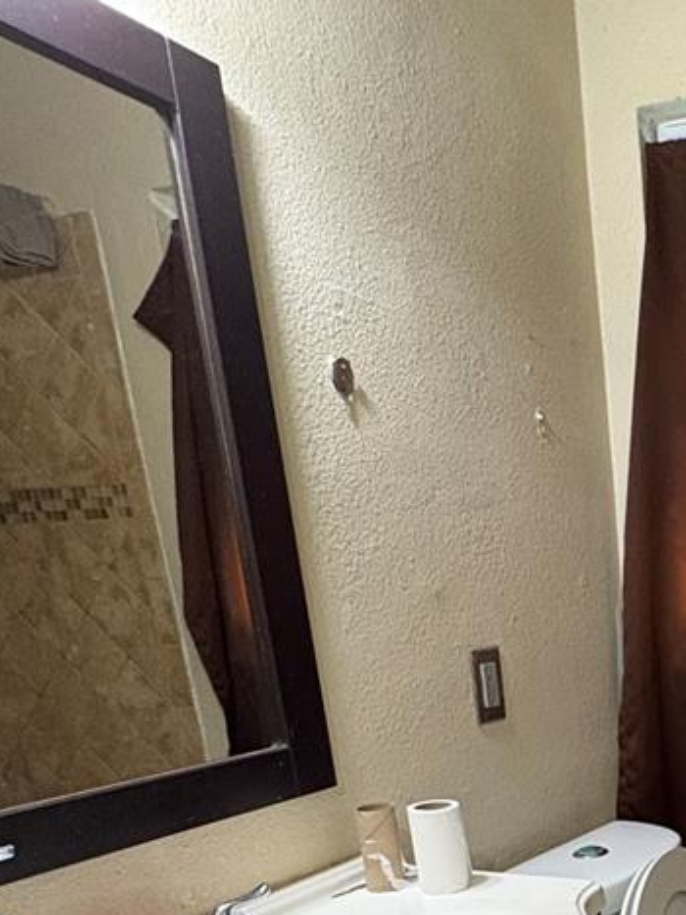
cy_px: 815
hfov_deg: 32.7
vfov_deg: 46.6
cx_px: 821
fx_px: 952
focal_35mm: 36
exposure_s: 1/40
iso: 640
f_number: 2.2
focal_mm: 2.22
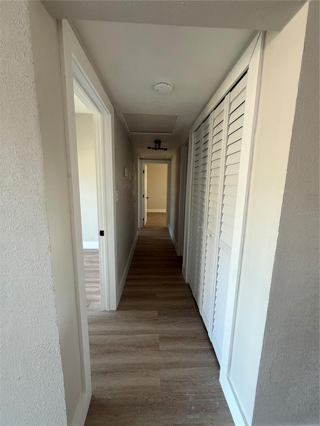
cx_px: 160
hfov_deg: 85.7
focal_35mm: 14
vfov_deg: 102.1
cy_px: 213
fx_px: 173
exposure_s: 1/99
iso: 250
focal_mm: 2.22
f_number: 2.2
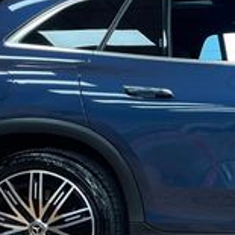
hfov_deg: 16.6
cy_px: 147
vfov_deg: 18.3
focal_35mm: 95
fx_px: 730
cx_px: 358
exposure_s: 1/60
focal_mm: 4.2
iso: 64
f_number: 1.6
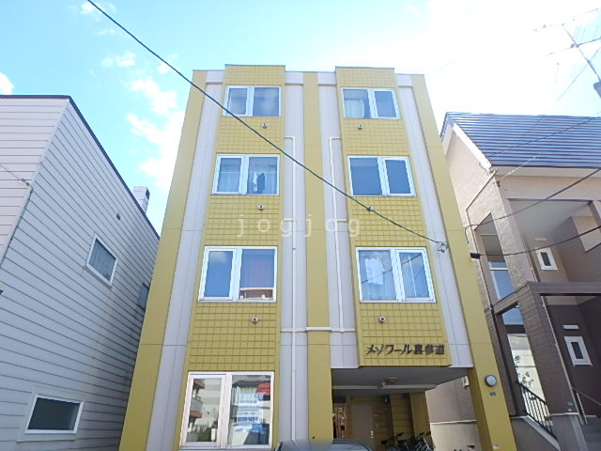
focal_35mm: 21
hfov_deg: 79.0
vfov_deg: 63.4
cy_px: 226
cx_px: 300
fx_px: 365
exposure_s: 1/320
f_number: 3.5
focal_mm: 3.7
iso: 125
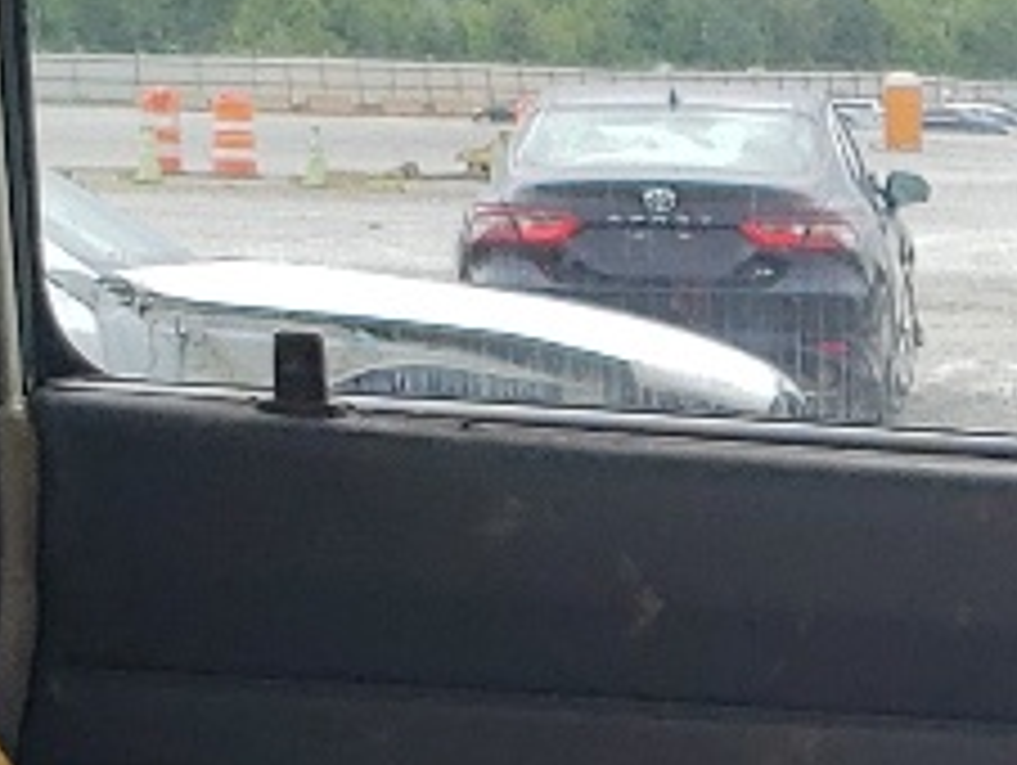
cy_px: 1422
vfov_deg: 7.8
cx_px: 1458
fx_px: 5412
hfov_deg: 10.4
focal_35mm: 184
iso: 50
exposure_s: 1/909
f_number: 1.5
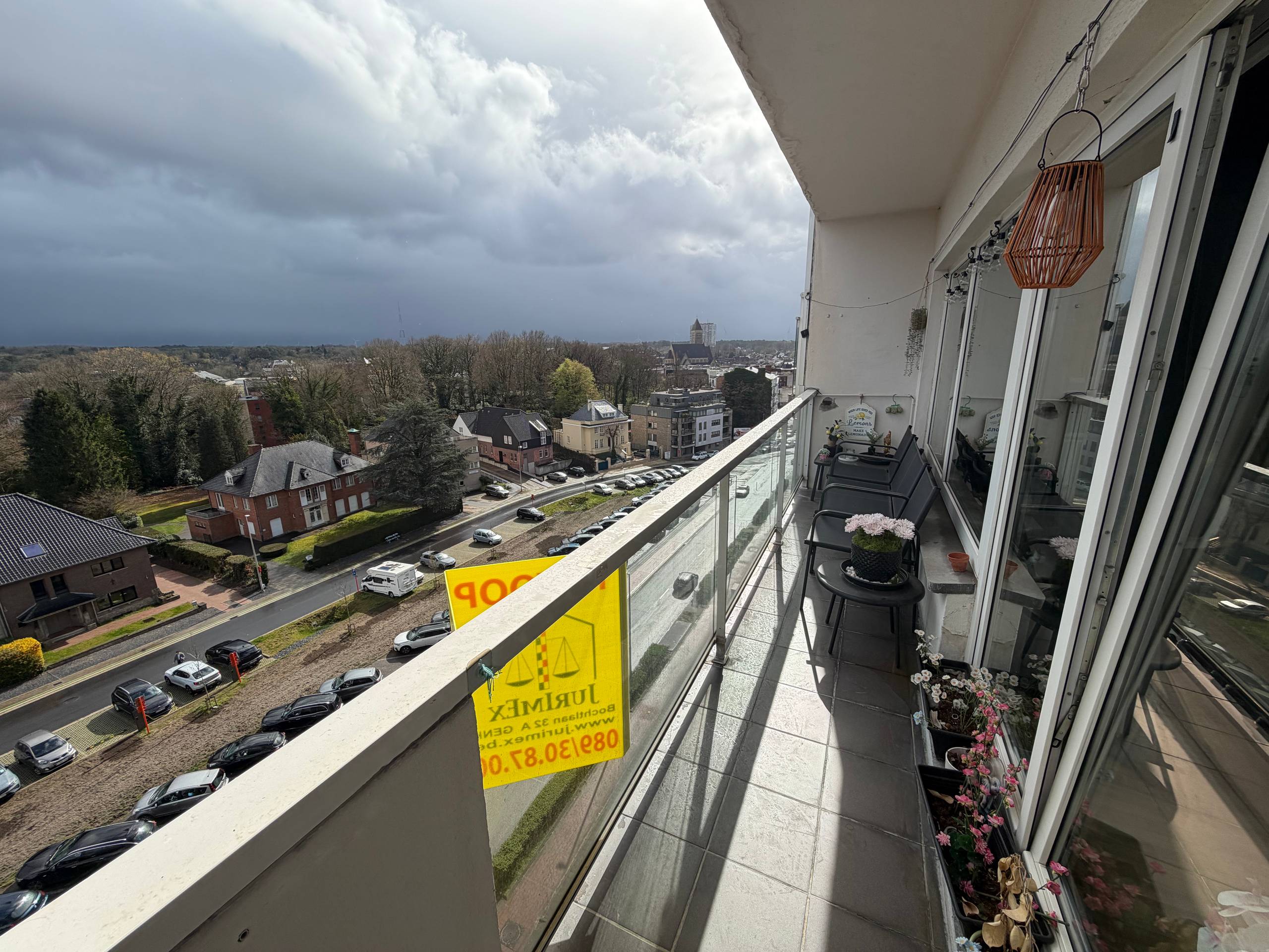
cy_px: 476
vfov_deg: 85.7
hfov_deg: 102.1
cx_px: 634
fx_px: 513
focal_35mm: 14
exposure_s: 1/970
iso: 25
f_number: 2.2
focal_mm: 2.22
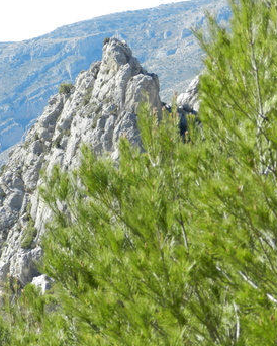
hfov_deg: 6.7
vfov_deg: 8.4
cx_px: 76
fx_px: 2365
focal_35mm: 231
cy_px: 172
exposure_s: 1/320
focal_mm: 31.2
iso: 160
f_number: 5.4
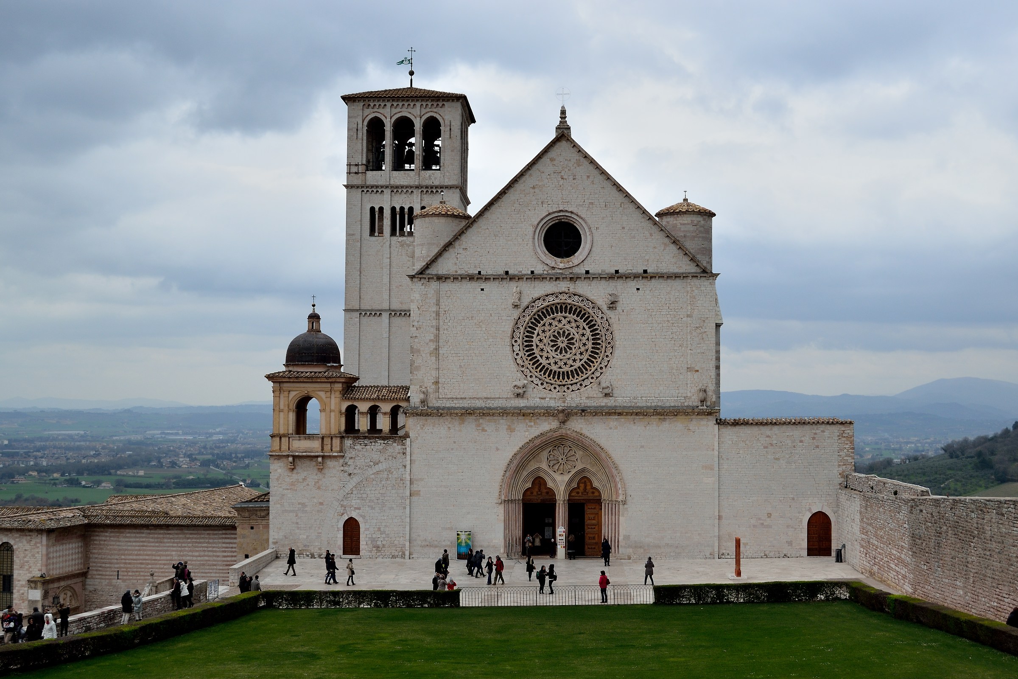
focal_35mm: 46
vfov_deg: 28.9
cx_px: 509
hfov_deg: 42.3
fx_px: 1315
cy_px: 340
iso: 100
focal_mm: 31
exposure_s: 1/200
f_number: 7.1
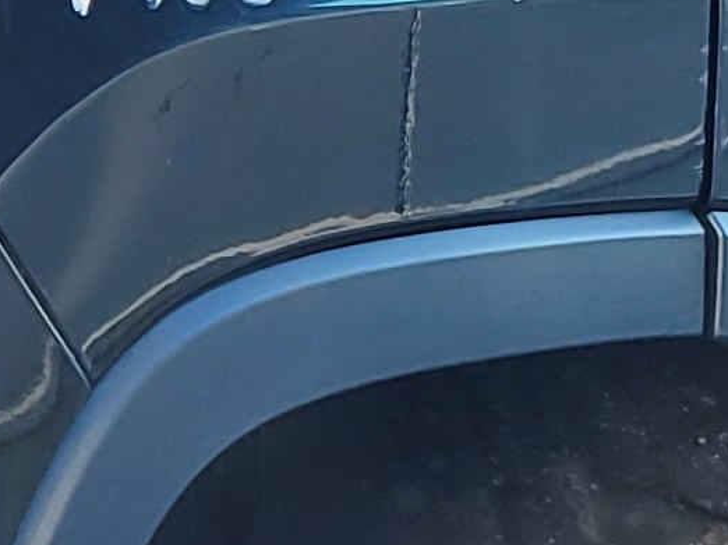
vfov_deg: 7.4
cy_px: 279
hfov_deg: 9.4
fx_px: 4225
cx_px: -549
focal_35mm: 201
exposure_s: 1/120
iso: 64
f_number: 2.4
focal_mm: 4.3
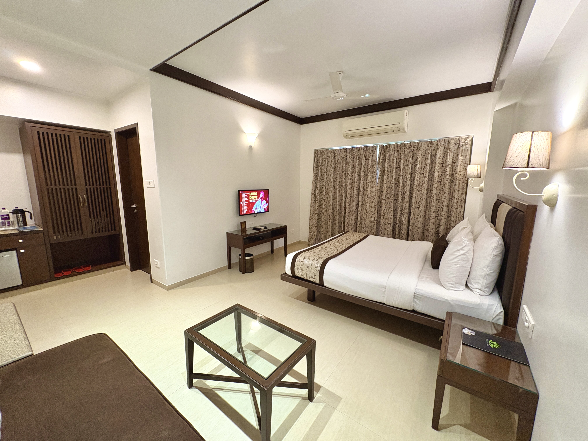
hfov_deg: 102.1
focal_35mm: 14
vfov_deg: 85.7
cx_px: 294
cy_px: 220
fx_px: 238
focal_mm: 2.22
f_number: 2.2
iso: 400
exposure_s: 1/50
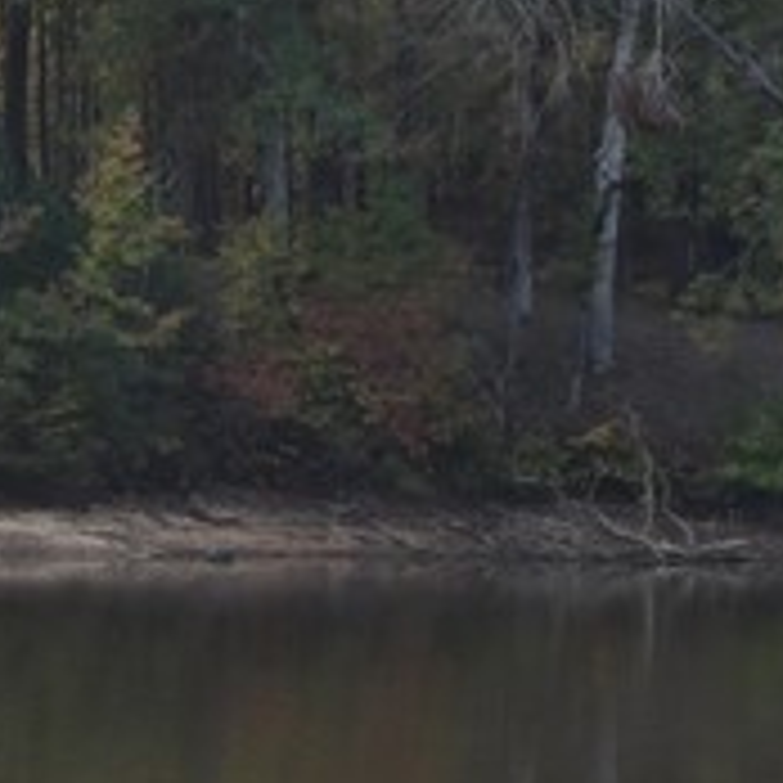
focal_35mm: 191
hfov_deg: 8.4
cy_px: -274
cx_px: -1044
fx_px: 4888
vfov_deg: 9.0
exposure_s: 1/250
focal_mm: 24
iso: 200
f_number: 6.3
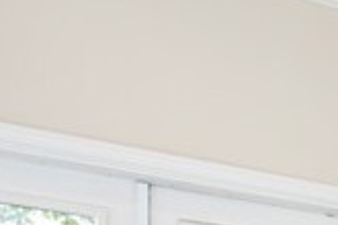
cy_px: 461
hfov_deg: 15.5
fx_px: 817
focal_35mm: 87
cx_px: 764
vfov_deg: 13.3
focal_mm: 14
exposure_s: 1/125
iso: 800
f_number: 5.6
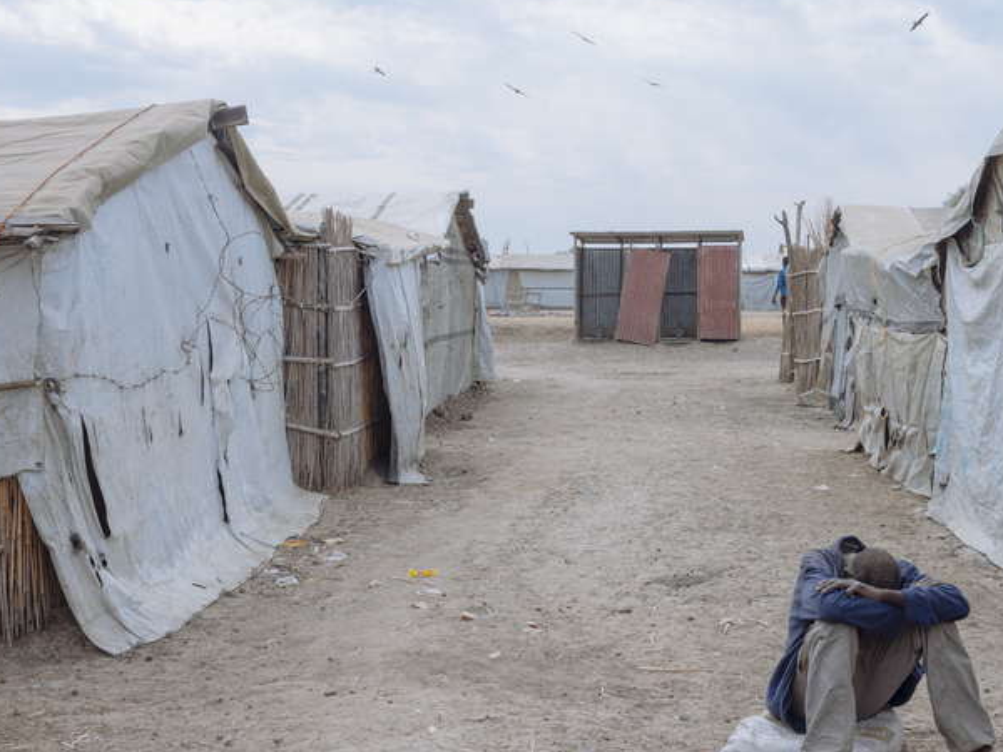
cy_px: 351
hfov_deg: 32.0
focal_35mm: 60
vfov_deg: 24.4
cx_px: 627
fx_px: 1739
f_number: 11
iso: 400
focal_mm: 45
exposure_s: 1/250
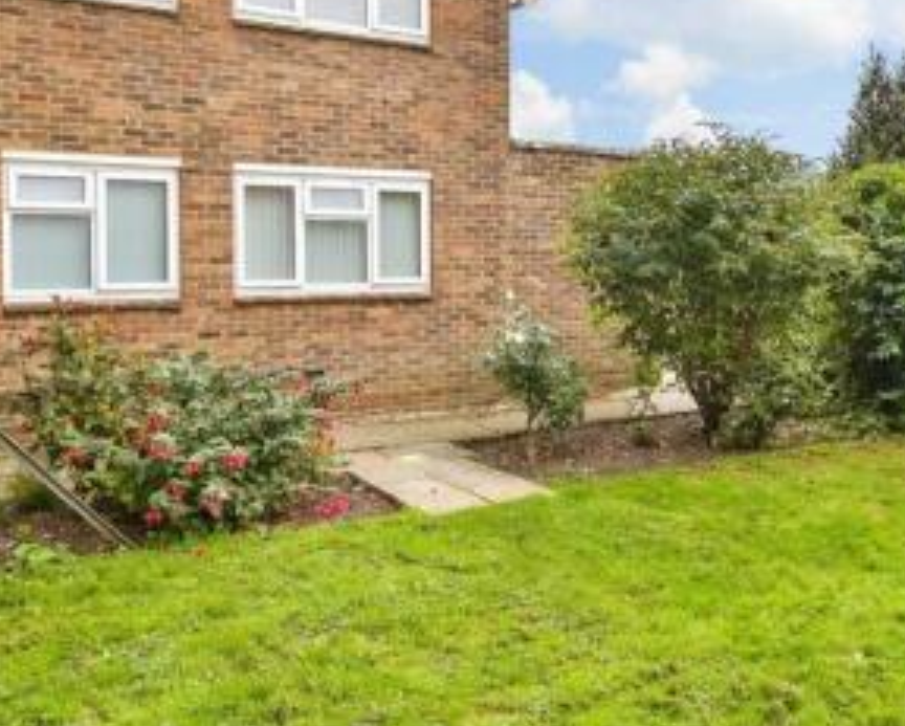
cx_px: 624
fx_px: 858
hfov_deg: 54.2
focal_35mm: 32
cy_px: 288
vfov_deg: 45.6
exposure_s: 1/125
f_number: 8
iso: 160
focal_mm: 10
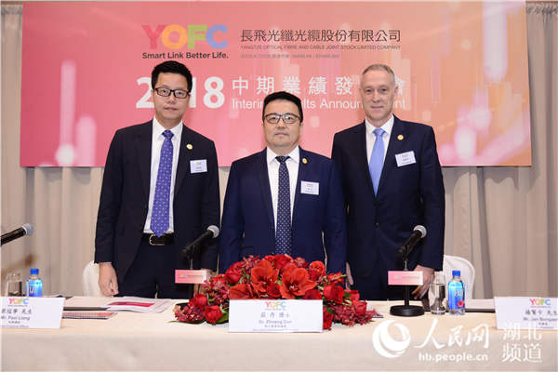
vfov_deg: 35.1
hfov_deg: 50.7
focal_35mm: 38
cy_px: 186
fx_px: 589
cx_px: 279
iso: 1600
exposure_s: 1/125
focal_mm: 38
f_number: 5.6
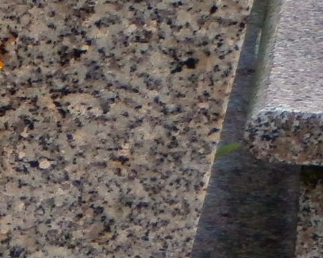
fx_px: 3984
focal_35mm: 417
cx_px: -223
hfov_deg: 4.6
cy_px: 306
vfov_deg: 3.7
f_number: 4.7
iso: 100
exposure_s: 1/320
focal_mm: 12.1
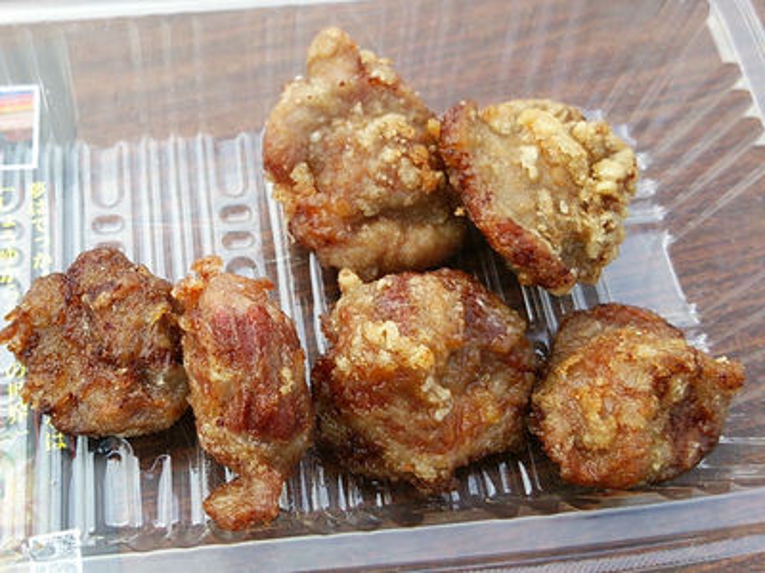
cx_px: 382
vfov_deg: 46.8
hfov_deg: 60.0
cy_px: 286
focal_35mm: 30
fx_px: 663
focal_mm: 4.06
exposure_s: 1/200
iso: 40
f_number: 1.94
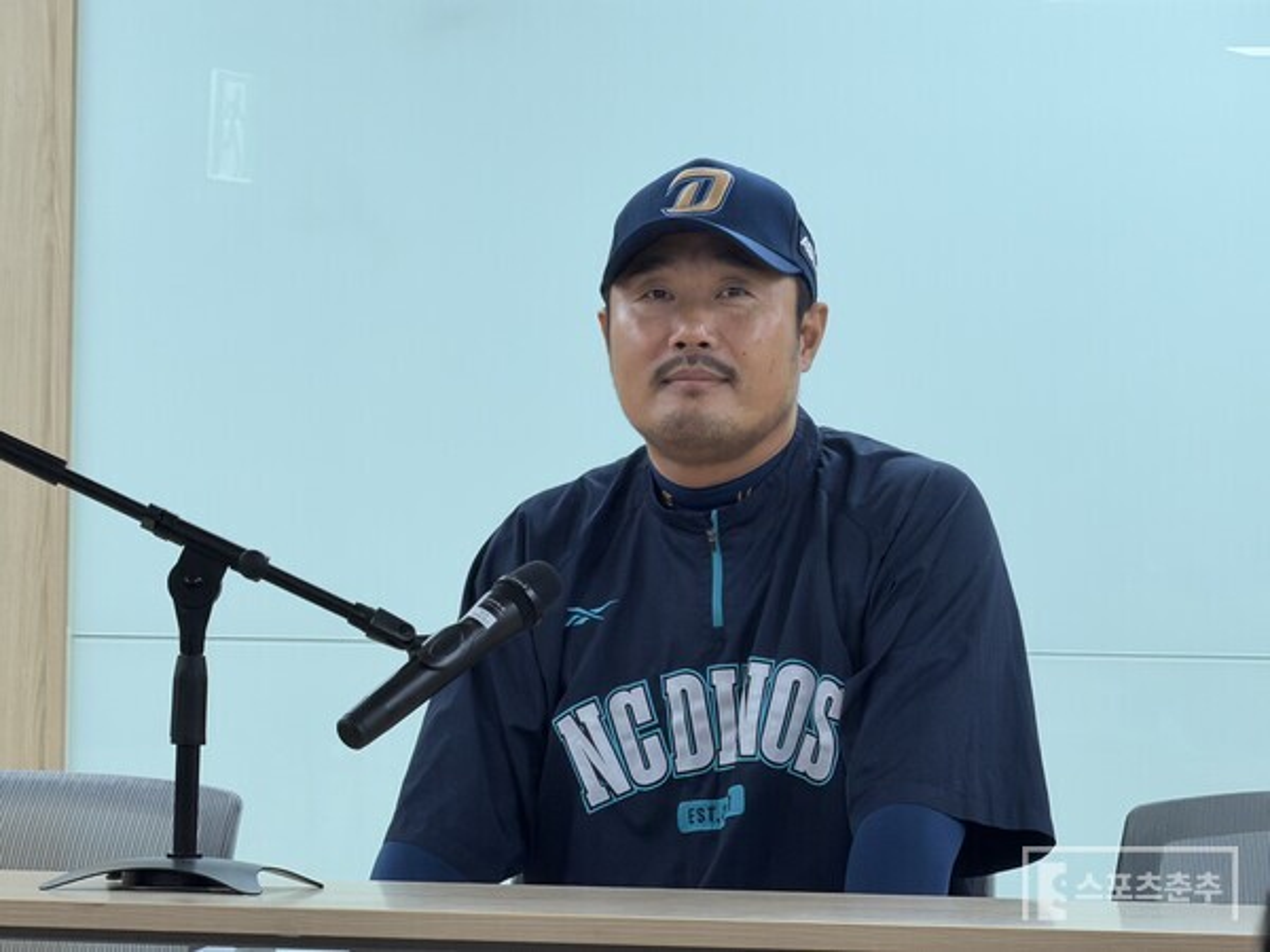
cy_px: 476
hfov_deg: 9.9
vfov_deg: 7.4
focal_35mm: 200
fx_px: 7338
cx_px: 635
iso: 250
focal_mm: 16.89
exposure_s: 1/120
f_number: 2.8
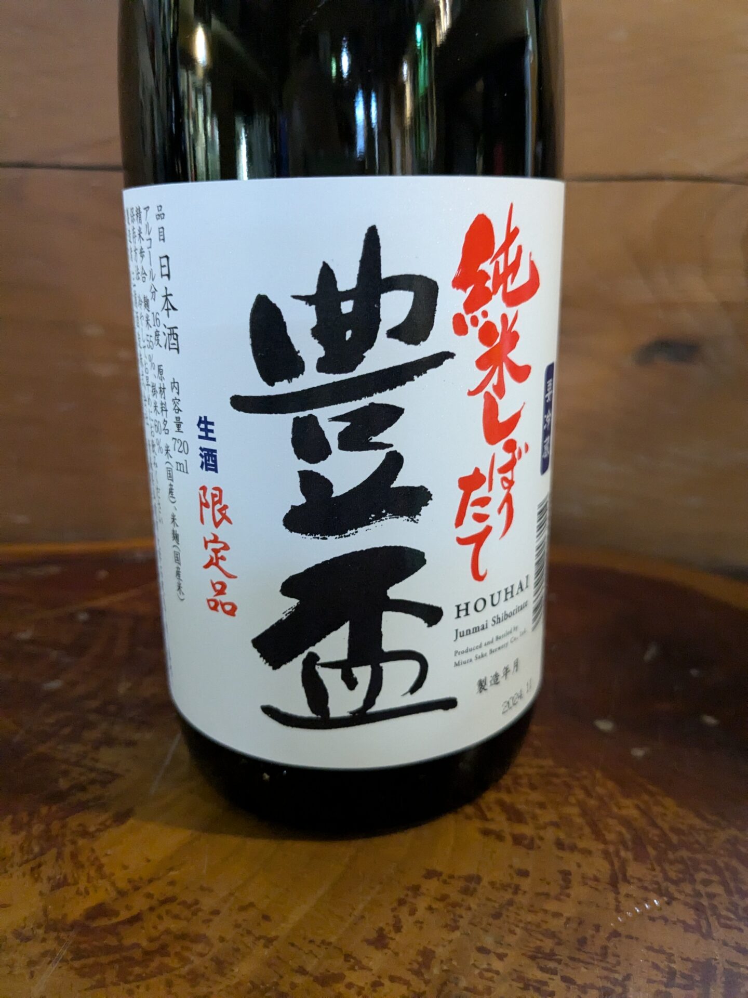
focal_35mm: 27
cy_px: 499
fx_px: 778
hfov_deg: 51.4
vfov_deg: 65.3
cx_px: 374
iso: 870
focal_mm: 4.38
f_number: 1.73
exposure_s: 1/25
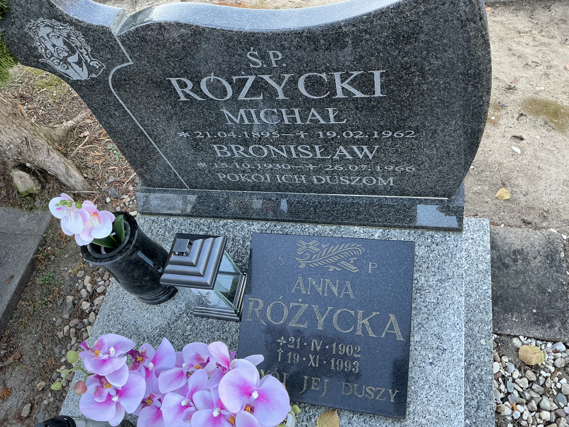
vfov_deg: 49.7
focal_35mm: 28
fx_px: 460
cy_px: 214
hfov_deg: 63.4
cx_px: 284
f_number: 1.8
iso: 64
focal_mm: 3
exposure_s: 1/120
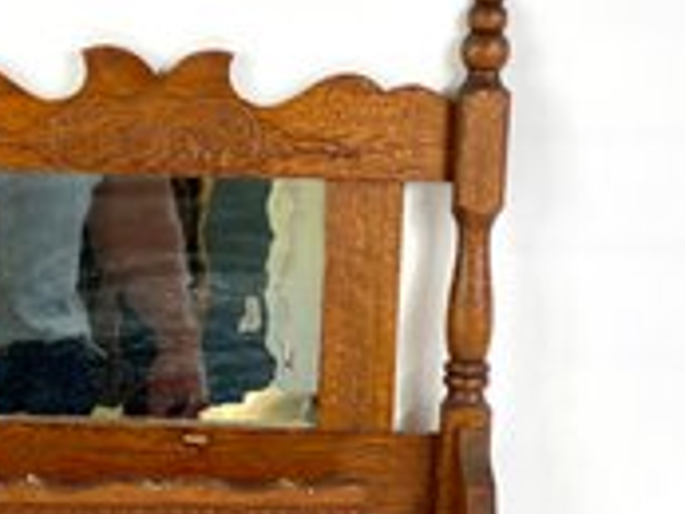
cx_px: 117
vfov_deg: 14.4
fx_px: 2040
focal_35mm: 103
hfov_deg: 18.8
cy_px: 310
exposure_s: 1/143
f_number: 2
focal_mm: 6
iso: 20
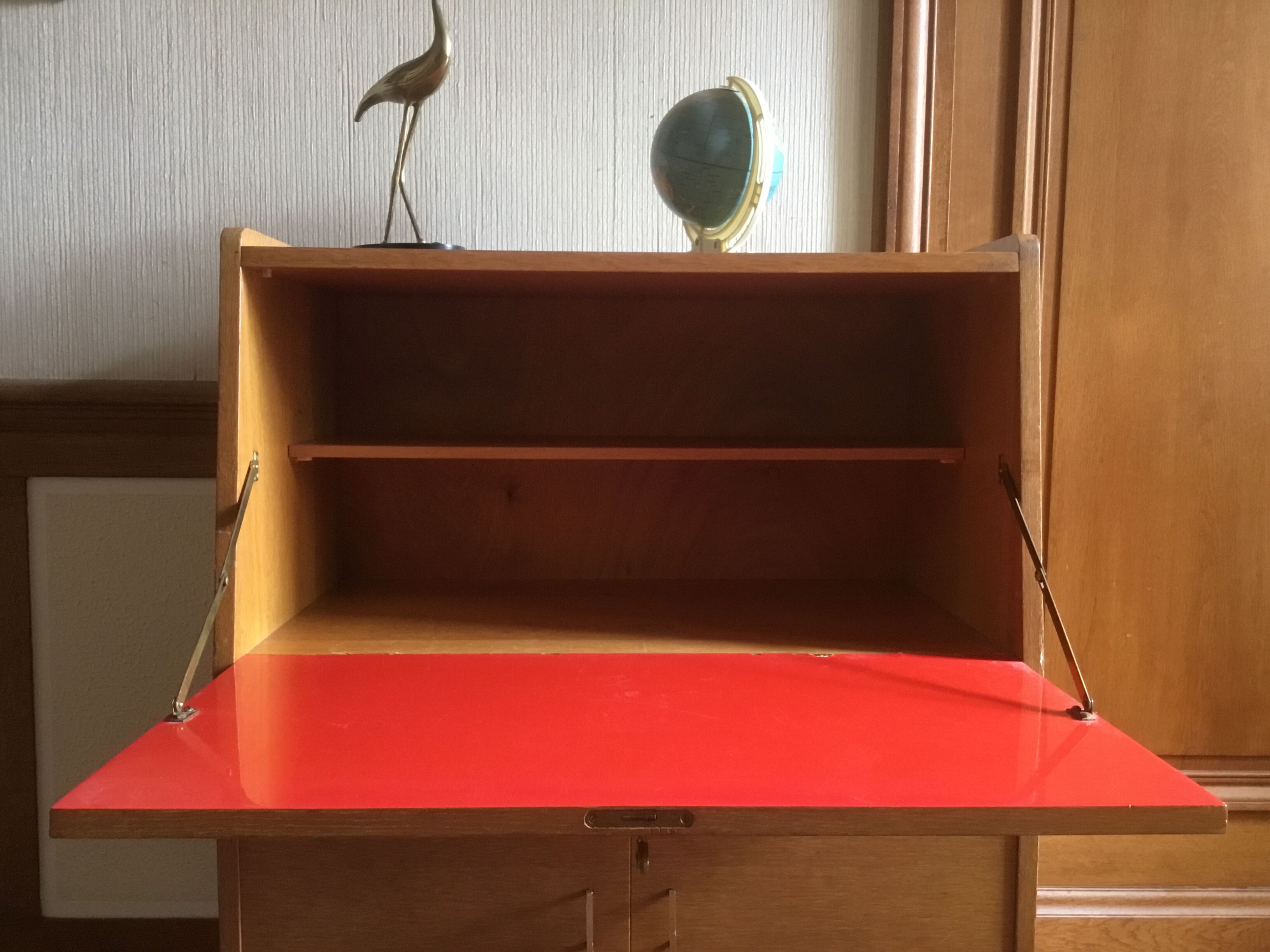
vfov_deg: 45.4
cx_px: 635
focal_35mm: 31
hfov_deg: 58.4
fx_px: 1137
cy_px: 476
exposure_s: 1/33
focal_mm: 3.3
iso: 160
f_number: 2.4
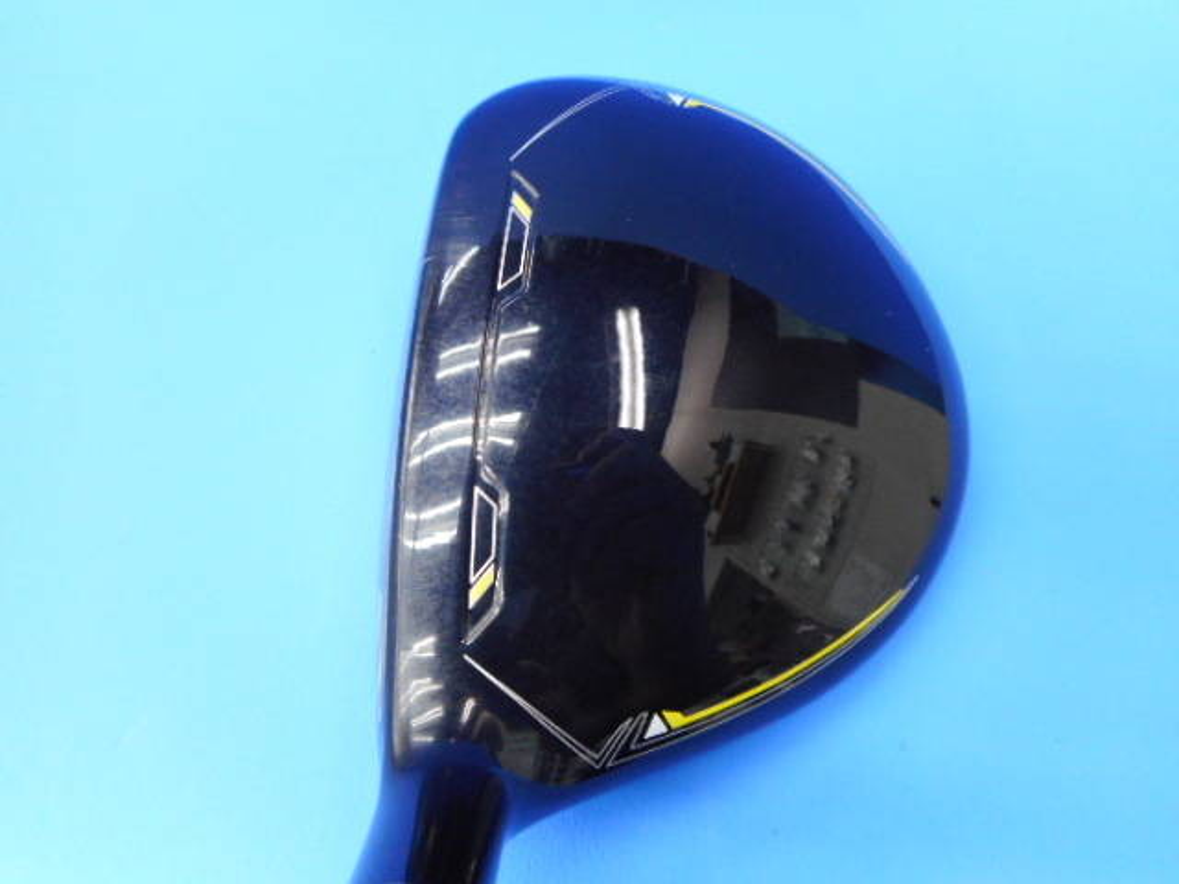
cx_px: 590
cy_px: 442
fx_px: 851
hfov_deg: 69.4
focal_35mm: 25
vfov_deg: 54.9
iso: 250
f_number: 3.7
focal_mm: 4.5
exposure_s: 1/30
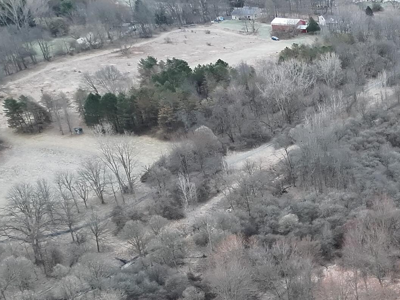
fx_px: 786
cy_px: 267
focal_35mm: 68
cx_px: 531
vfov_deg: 21.2
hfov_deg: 24.6
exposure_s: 1/240
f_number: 1.7
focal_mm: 6.72
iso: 130
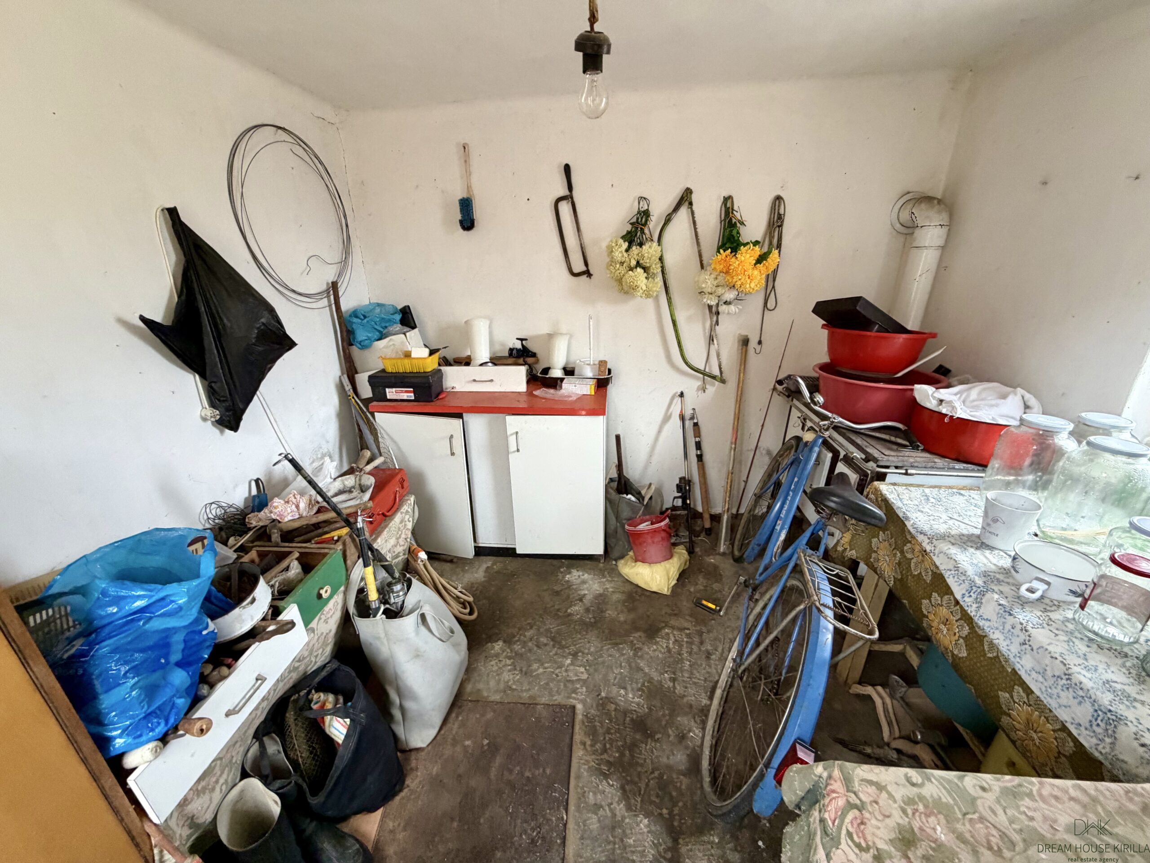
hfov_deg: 102.1
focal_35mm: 14
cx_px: 575
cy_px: 432
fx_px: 465
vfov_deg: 85.7
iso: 320
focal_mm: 2.22
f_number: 2.2
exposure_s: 1/121
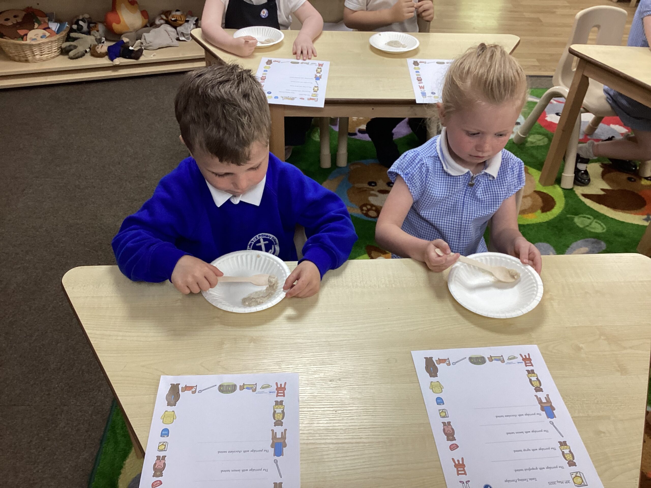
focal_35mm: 31
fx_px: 583
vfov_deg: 45.4
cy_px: 244
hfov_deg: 58.4
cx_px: 326
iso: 80
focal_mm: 3.3
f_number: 2.4
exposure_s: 1/50
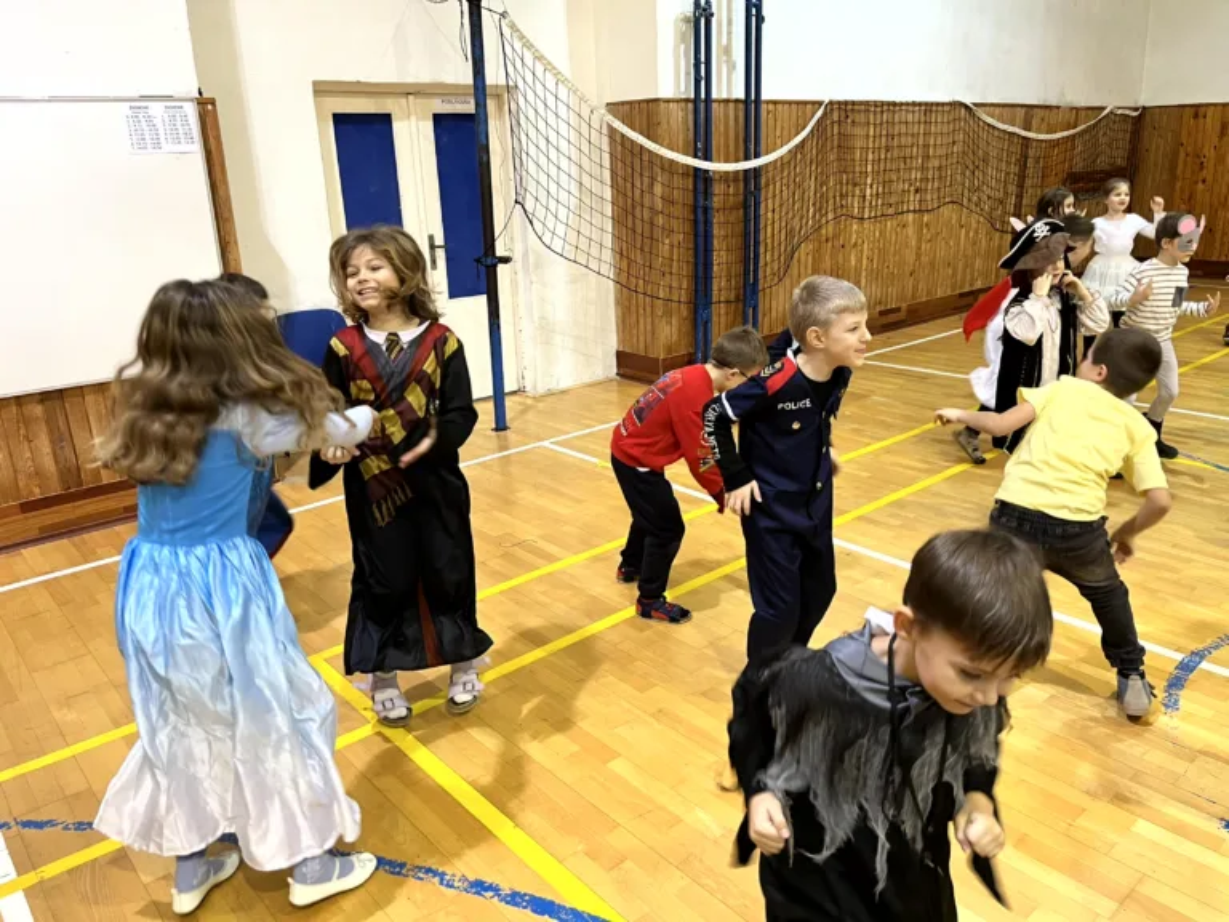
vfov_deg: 53.1
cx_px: 614
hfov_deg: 67.3
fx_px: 923
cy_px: 461
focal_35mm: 26
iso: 100
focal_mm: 5.1
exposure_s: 1/50
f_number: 1.6
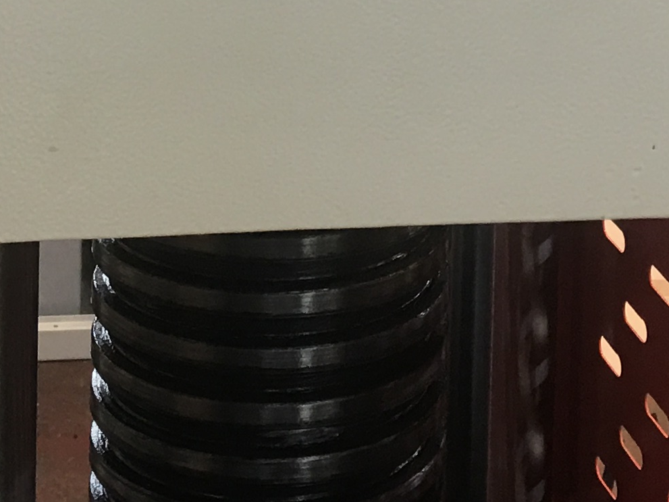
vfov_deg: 11.5
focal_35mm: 118
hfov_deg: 16.5
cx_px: 78
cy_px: -444
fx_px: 2280
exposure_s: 1/33
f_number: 2.2
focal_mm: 4.15
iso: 32
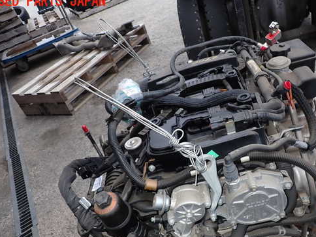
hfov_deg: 58.1
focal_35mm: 31
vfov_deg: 45.2
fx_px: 283
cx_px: 183
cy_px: 140
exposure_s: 1/640
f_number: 2.8
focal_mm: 4.5
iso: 100
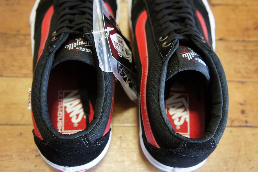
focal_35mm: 36
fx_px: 258
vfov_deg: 36.8
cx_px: 129
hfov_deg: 53.1
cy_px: 86
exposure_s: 1/40
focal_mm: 24
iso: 800
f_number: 4
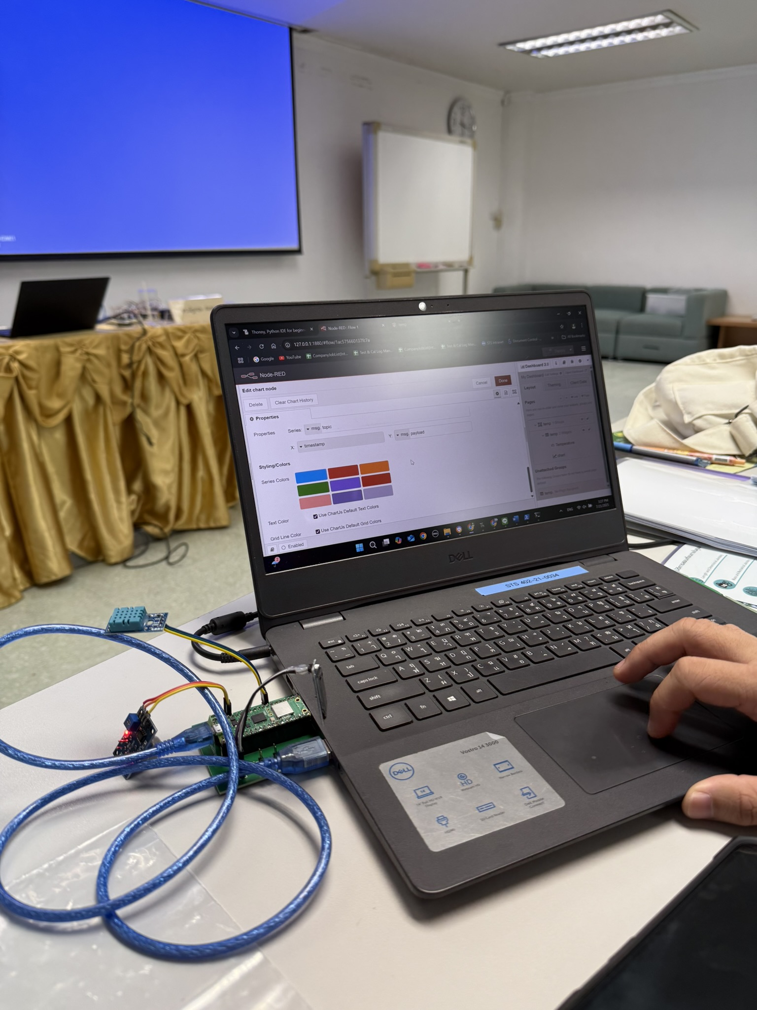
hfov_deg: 56.8
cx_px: 378
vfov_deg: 71.6
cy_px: 505
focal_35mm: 24
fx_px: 700
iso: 125
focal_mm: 6.76
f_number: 1.78
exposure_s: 1/100
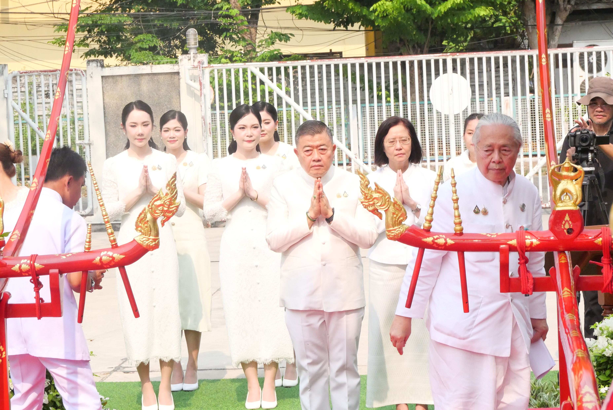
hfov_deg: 16.5
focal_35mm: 124
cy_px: 205
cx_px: 306
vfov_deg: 11.1
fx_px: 2113
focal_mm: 60
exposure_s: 1/4000
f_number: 9
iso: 4000
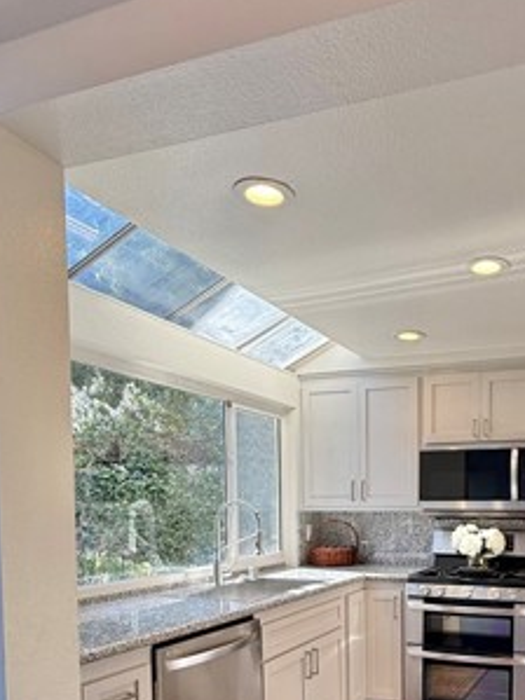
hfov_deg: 44.7
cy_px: 545
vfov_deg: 56.3
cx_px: 412
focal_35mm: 30
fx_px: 607
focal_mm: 2.22
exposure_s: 1/148
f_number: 2.2
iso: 64
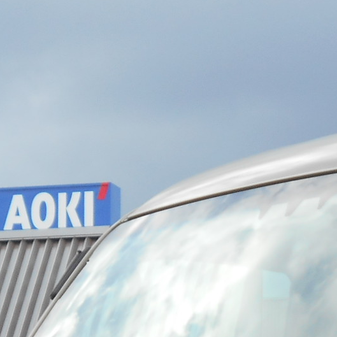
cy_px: 520
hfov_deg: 10.2
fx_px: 1839
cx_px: 477
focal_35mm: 167
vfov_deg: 10.1
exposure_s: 1/320
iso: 80
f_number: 4.2
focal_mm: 7.7
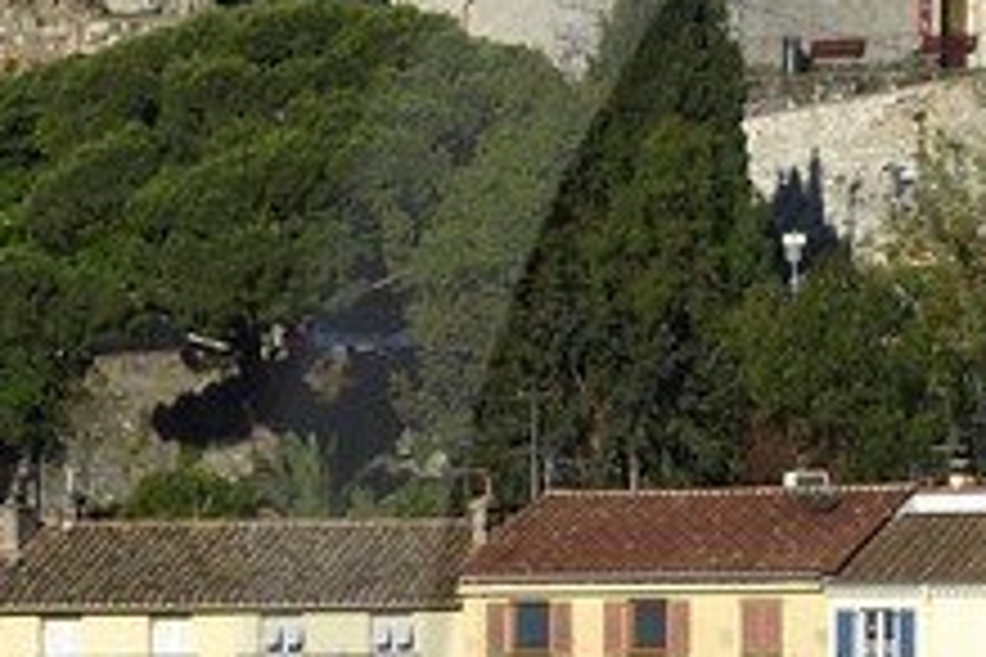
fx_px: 19582
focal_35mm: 715
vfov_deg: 1.9
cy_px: 904
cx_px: 2062
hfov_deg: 2.9
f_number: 11
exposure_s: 1/320
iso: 200
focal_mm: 98
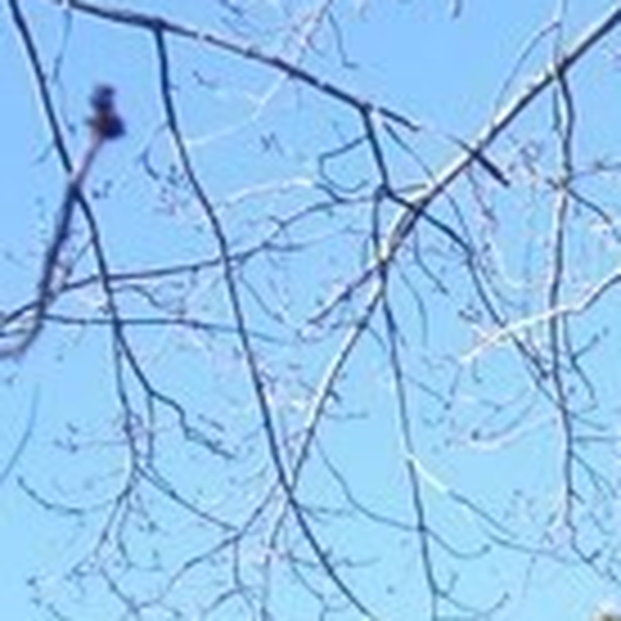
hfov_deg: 5.7
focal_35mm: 278
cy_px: 1492
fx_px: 5642
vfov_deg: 6.0
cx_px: 2115
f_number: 4.2
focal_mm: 16.3
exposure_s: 1/200
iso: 100
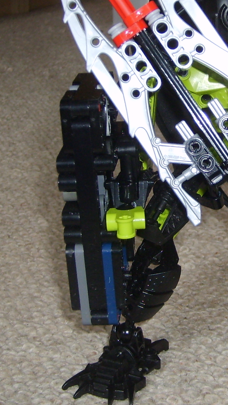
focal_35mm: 79
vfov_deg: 26.8
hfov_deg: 15.1
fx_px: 849
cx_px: 224
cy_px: 159
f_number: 2.8
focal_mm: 5.8
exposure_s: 1/45
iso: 100
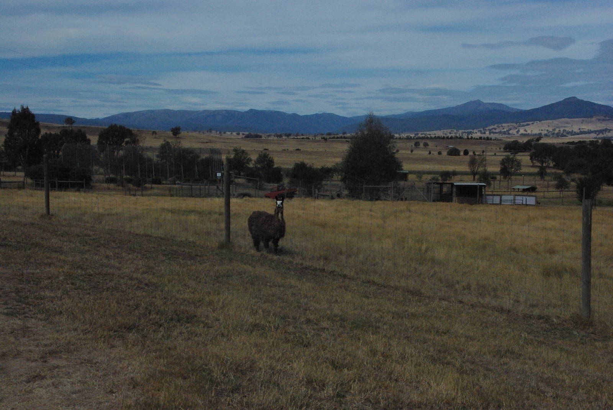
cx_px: 306
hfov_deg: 43.6
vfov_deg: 29.9
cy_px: 205
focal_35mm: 45
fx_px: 767
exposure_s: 1/4000
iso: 1600
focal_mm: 30
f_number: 11
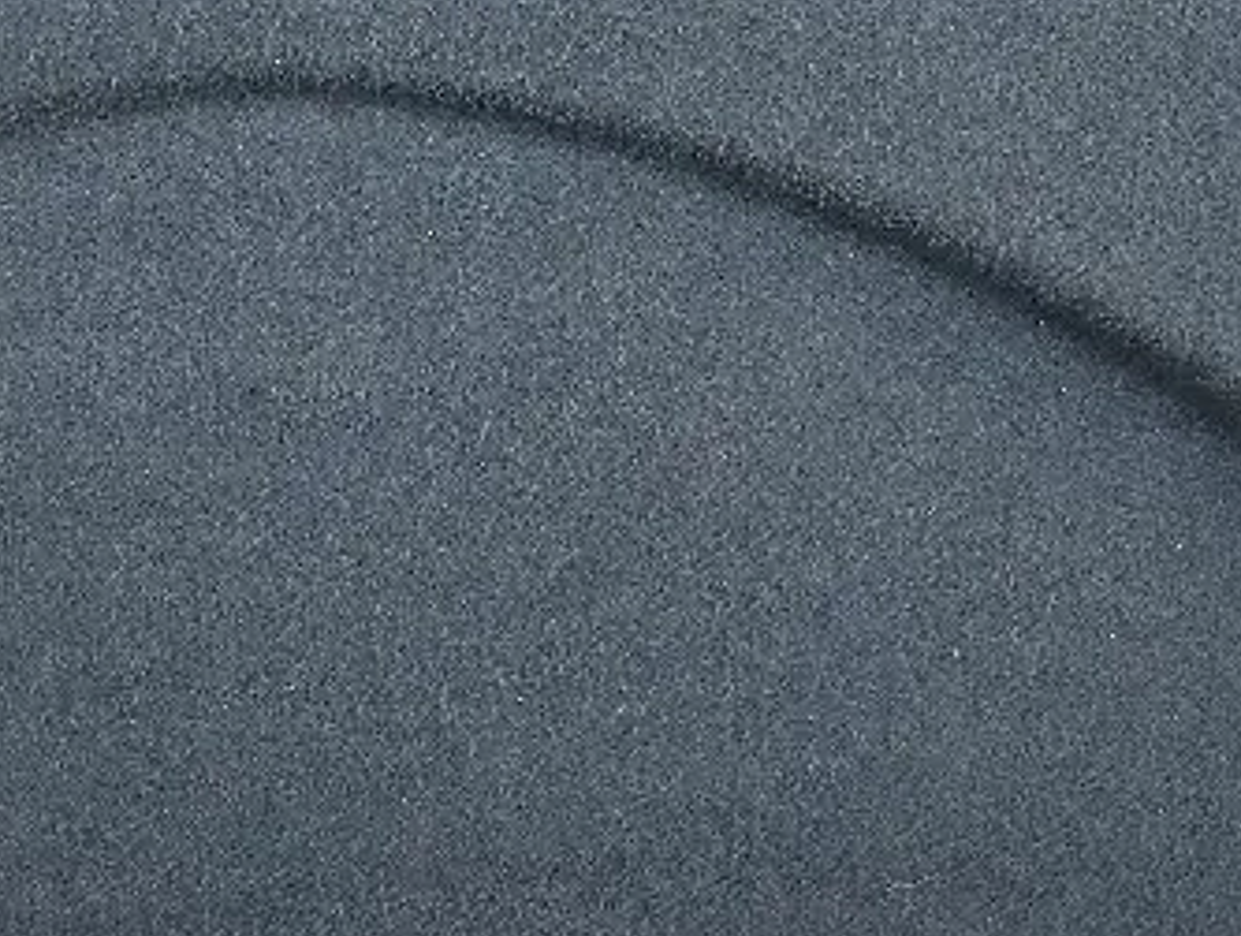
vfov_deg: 17.6
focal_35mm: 84
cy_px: 293
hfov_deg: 23.0
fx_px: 3017
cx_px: 332
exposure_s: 1/33.3
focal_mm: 4.27
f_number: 1.8
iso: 1634
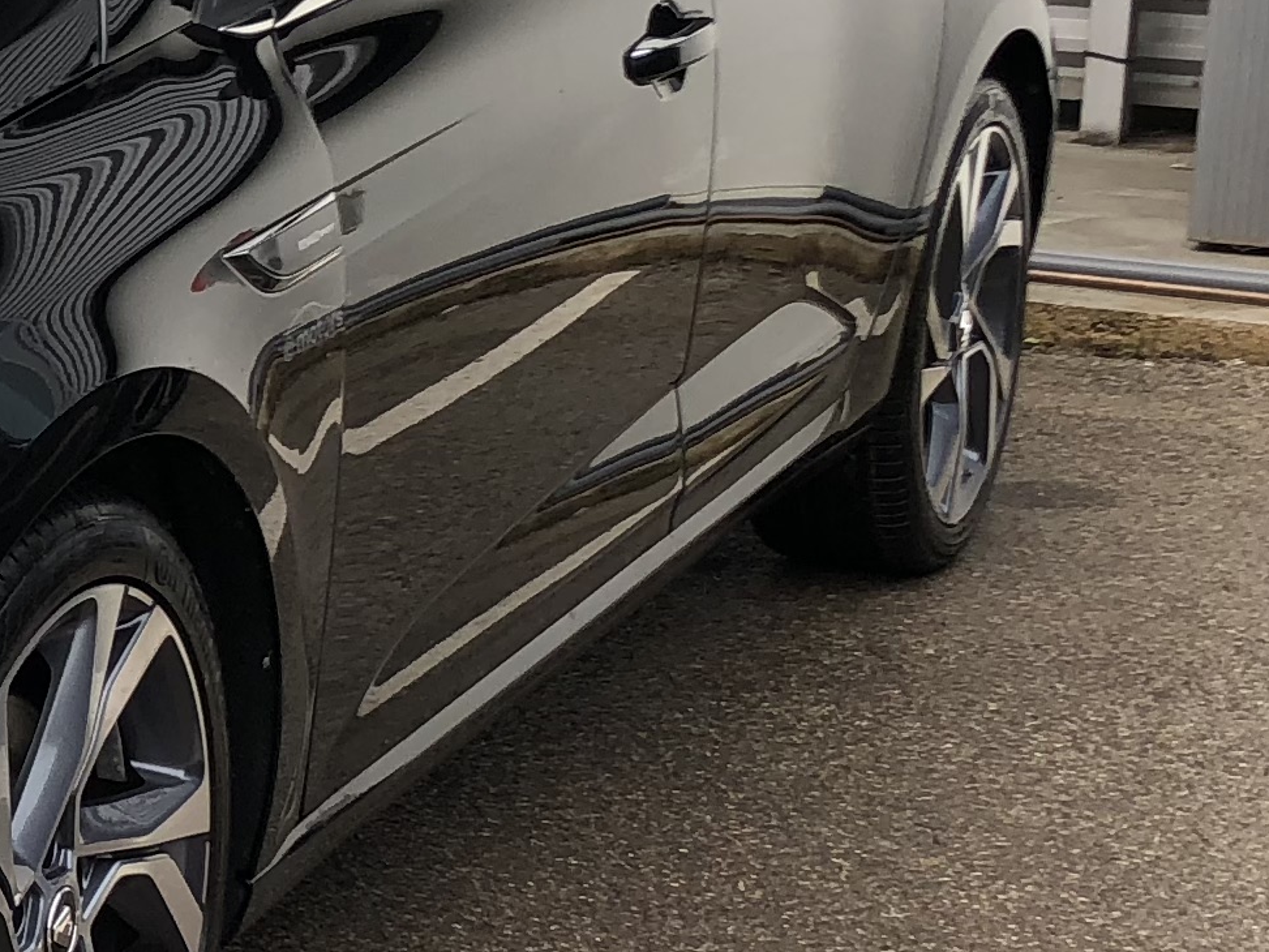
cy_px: 483
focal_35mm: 116
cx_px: -425
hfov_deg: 16.0
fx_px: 4253
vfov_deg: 12.8
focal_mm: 3.99
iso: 20
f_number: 1.8
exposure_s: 1/170
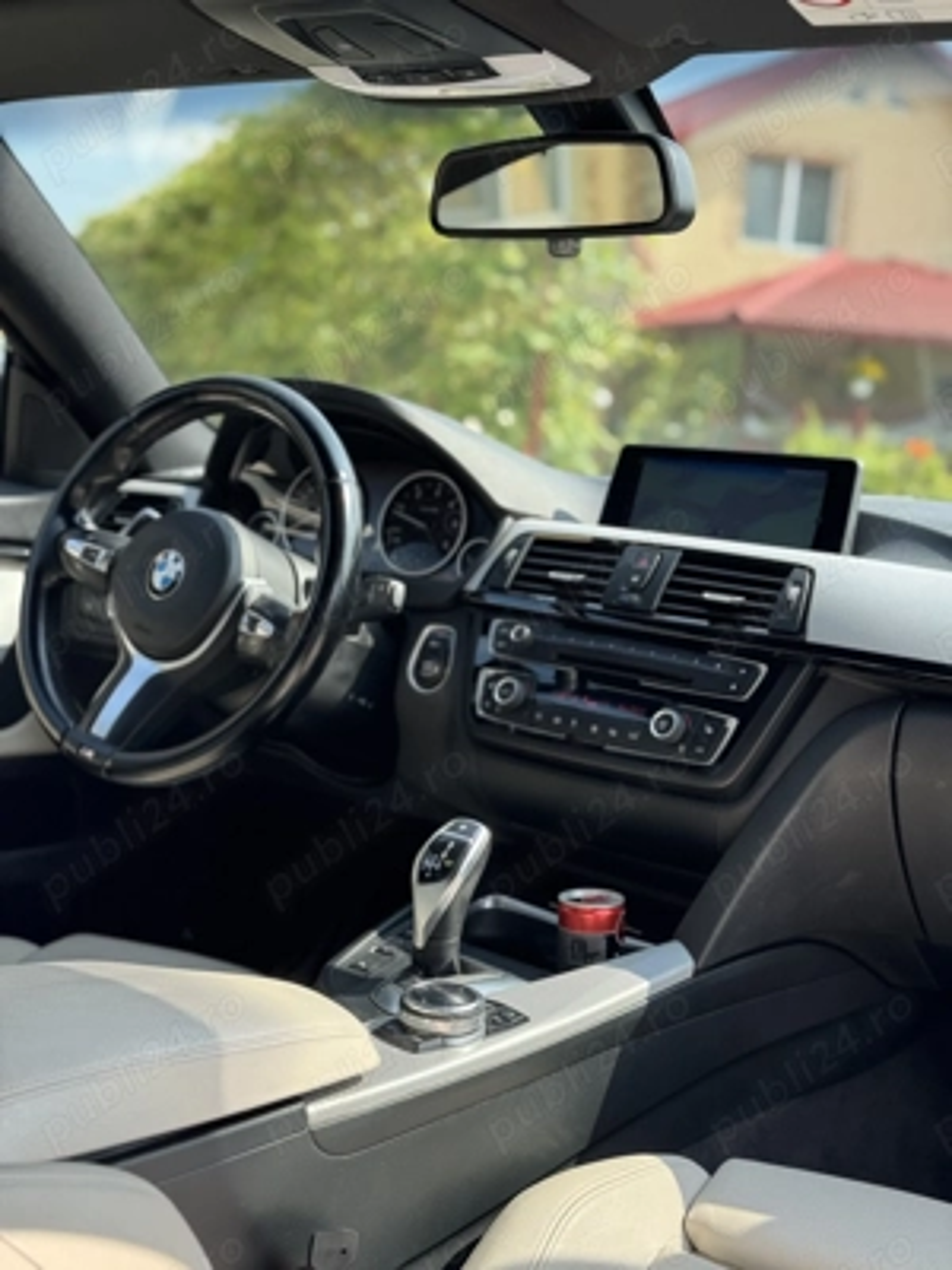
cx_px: 476
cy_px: 635
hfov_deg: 30.3
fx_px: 1760
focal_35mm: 48
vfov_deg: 39.7
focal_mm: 6.76
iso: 64
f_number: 1.78
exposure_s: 1/822
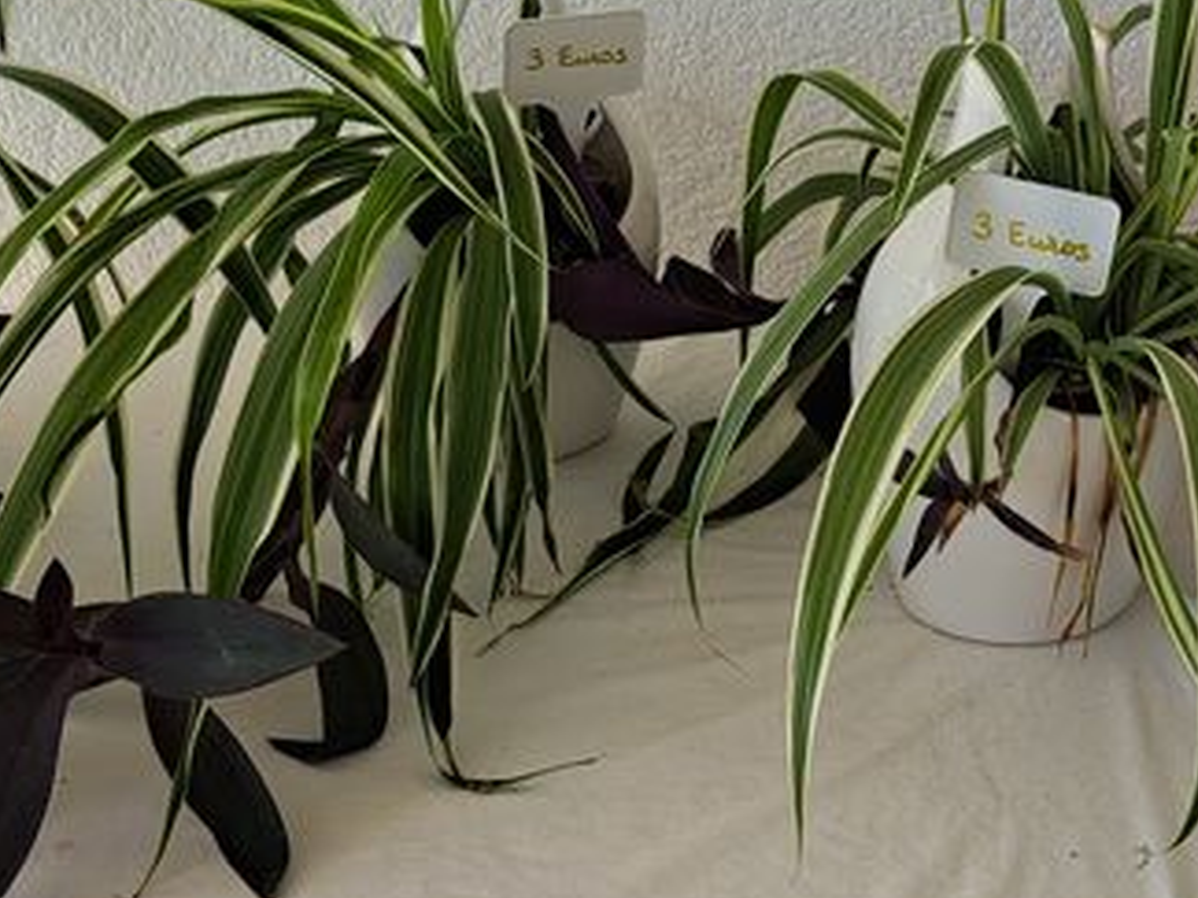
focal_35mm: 74
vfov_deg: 19.9
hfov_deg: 26.3
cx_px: 621
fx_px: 2561
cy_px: 329
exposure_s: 1/236
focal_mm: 5.23
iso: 50
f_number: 1.8
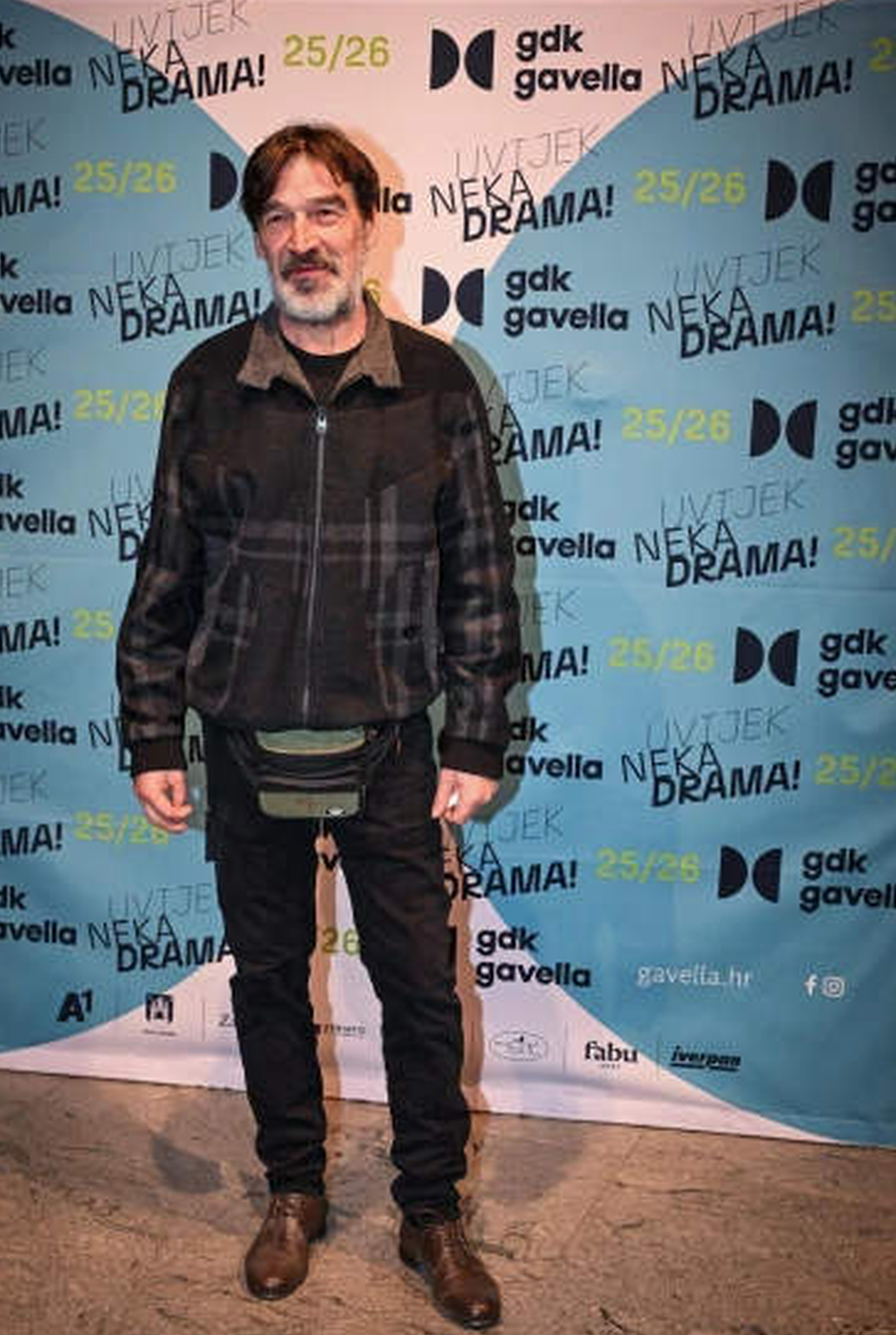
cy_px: 695
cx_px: 439
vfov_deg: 44.4
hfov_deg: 30.6
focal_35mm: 44
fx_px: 1635
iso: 2000
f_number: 4.5
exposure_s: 1/200
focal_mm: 42
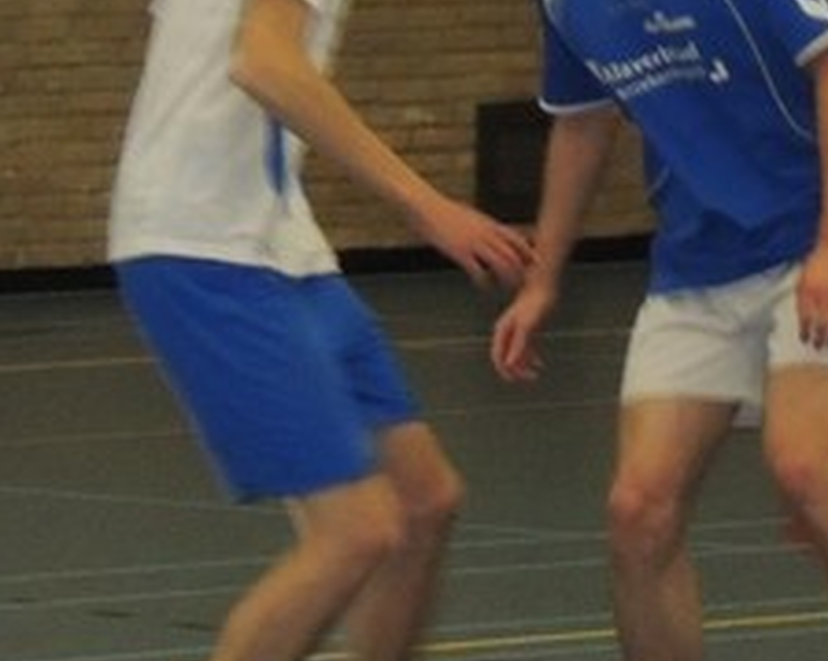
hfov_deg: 4.1
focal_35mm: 468
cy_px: 96
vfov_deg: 3.3
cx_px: 761
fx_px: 11464
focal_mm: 18.7
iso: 800
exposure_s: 1/60
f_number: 4.2
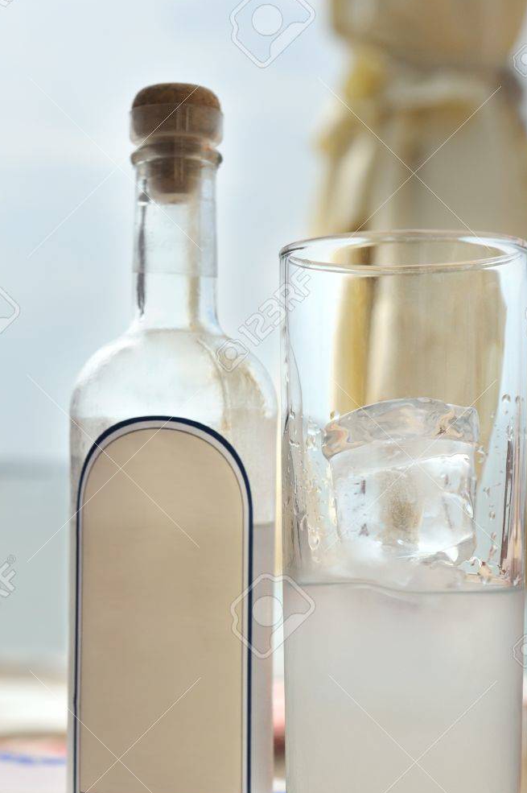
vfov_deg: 30.5
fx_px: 1452
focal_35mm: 66
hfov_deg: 20.6
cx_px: 239
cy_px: 462
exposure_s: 1/4000
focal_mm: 50
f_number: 8
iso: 800
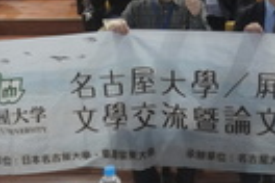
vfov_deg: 17.2
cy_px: -74
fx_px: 558
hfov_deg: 27.3
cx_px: 206
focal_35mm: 73
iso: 4000
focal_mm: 16
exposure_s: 1/160
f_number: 4
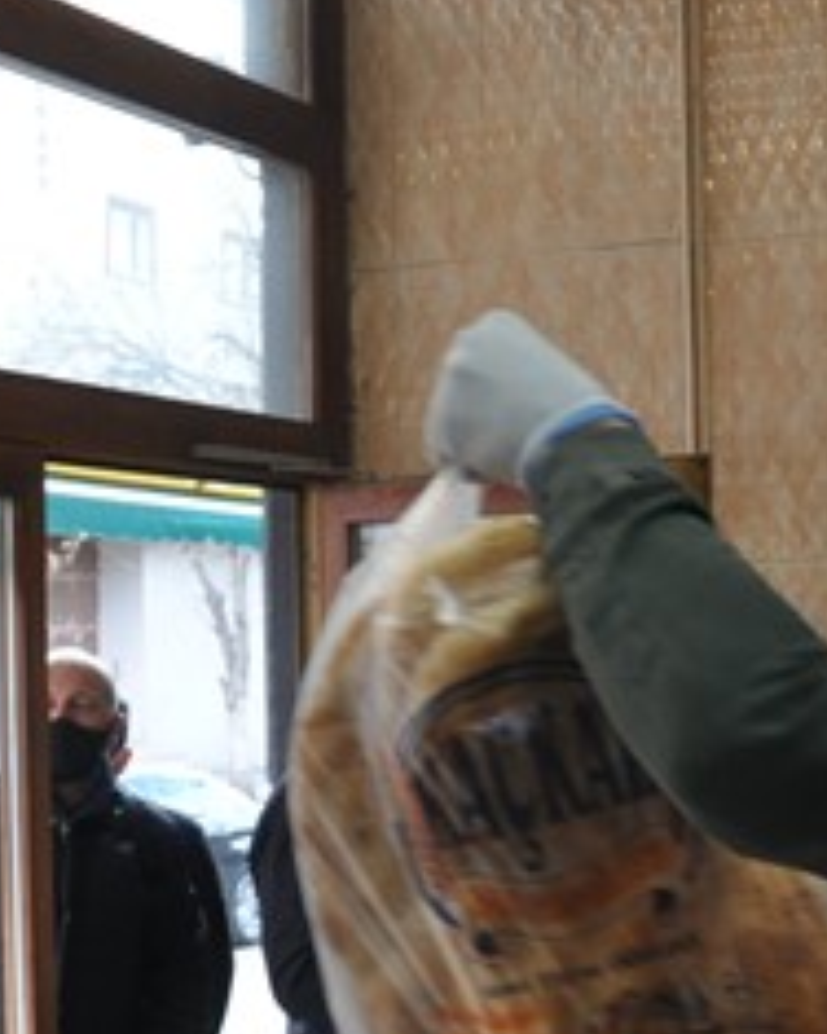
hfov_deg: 21.6
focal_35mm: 70
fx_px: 2142
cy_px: 788
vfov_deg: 26.7
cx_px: 655
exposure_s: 1/100
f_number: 5
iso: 1000
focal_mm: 18
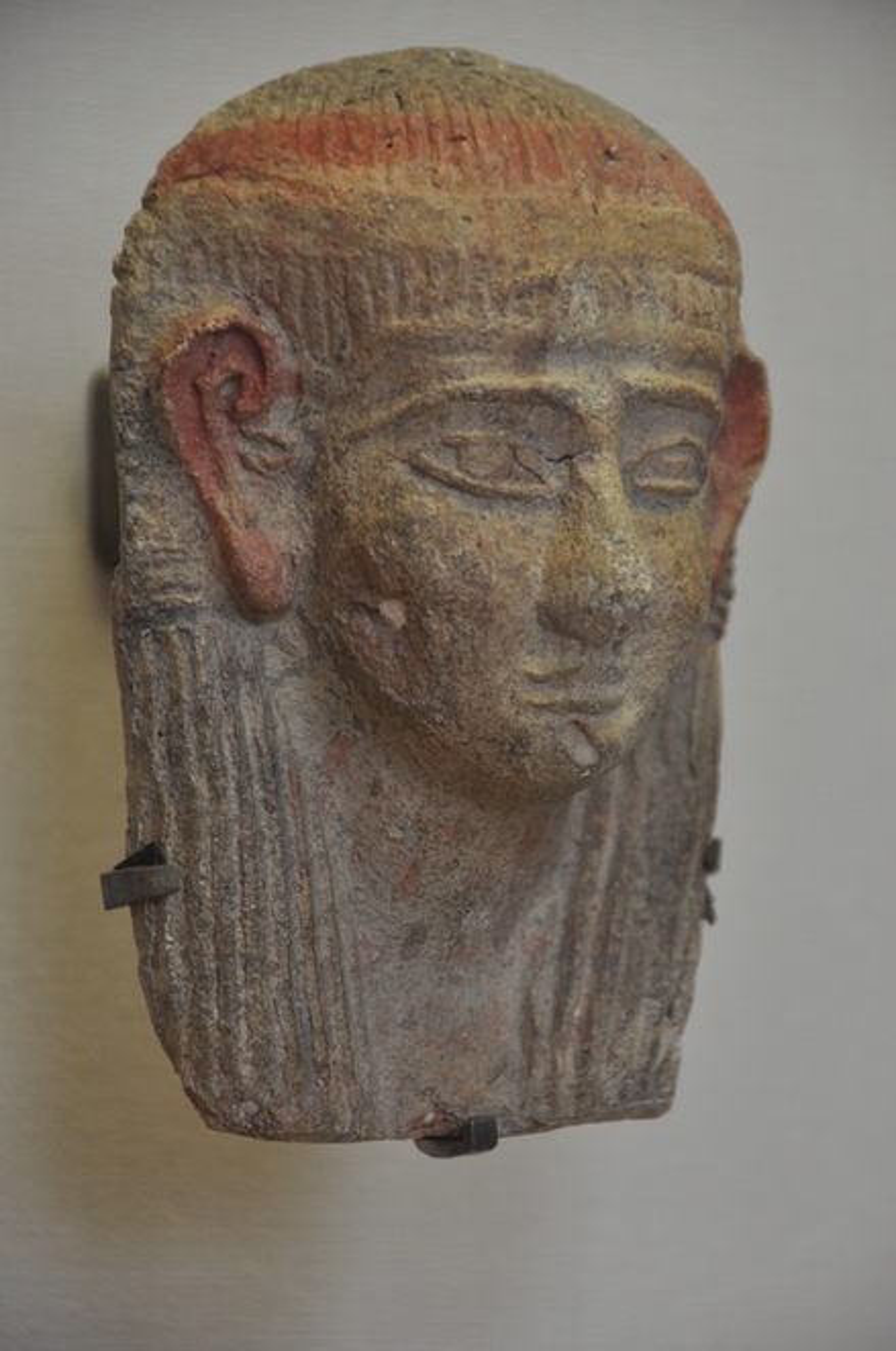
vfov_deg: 8.1
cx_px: 448
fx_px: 9554
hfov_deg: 5.4
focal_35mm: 255
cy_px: 676
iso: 800
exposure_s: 1/100
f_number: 5.6
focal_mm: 170
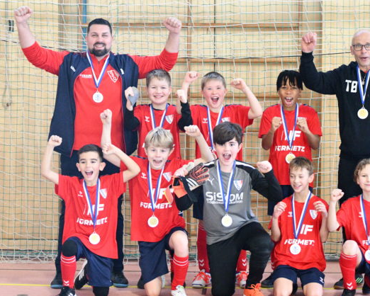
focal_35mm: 116
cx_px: 189
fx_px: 1271
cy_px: 164
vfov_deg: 13.3
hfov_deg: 16.6
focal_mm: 70
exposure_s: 1/500
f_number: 4.5
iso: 11400
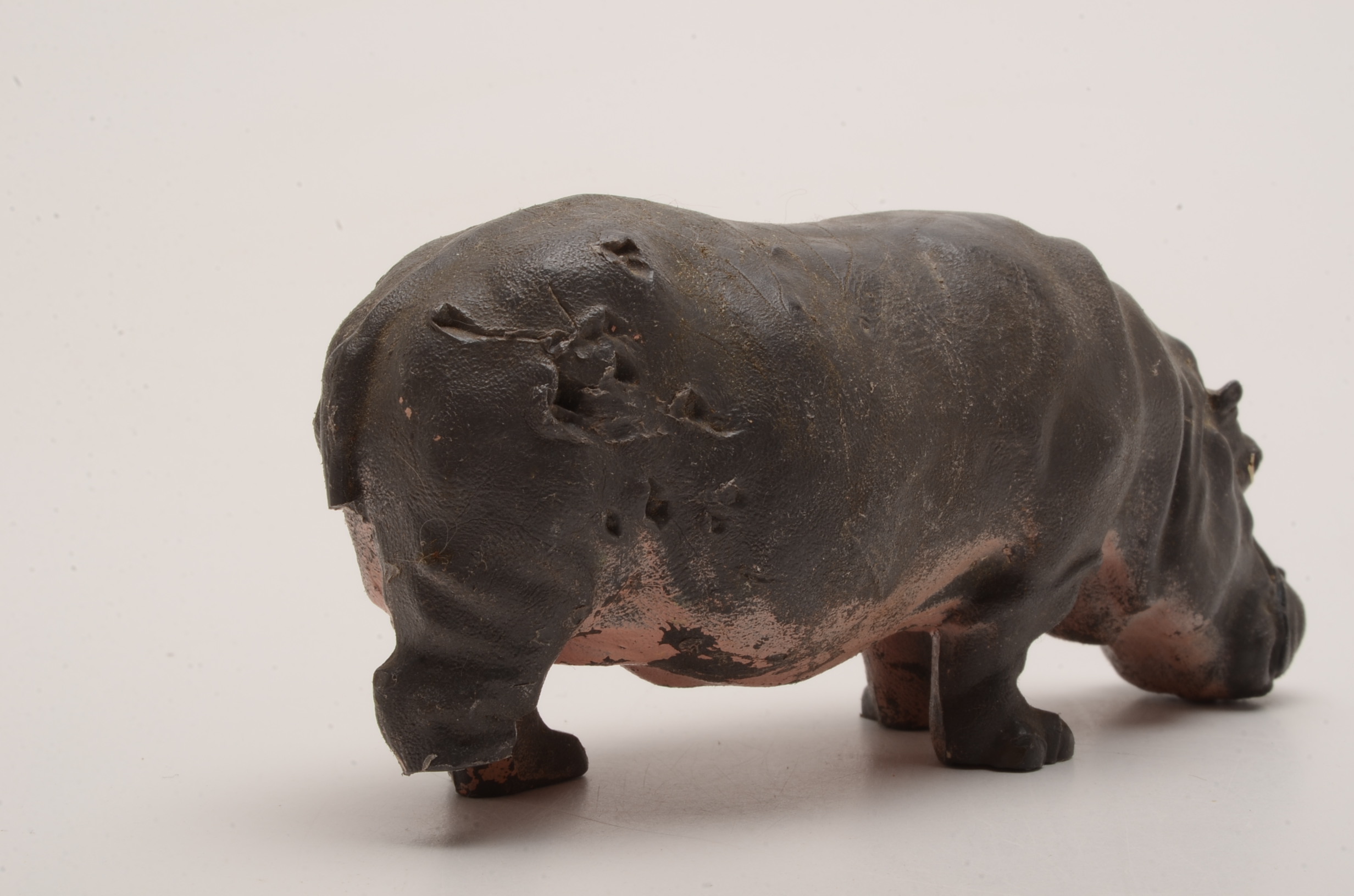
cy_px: 448
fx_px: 2702
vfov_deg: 18.8
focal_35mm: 72
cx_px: 677
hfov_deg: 28.1
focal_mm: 48
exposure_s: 1/160
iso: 100
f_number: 32
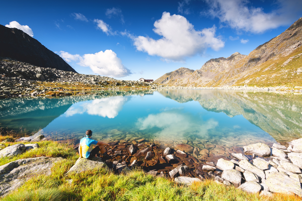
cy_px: 100
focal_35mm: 16
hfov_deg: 96.7
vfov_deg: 73.7
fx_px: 134
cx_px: 151
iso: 64
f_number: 13
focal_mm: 16
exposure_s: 1/6
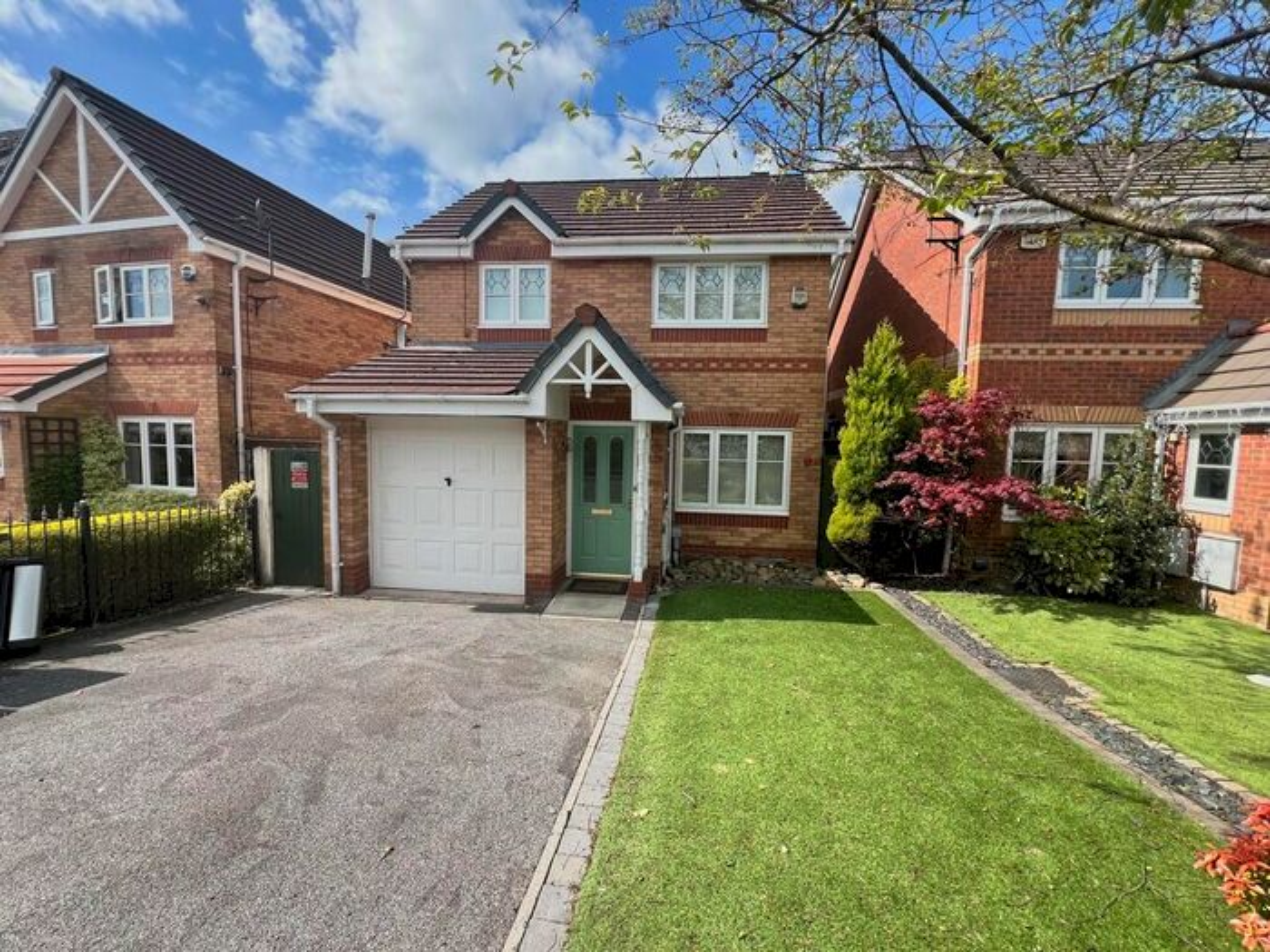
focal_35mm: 13
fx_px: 477
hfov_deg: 106.2
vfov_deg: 89.9
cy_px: 476
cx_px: 635
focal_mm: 1.6
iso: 32
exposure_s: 1/815
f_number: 1.8
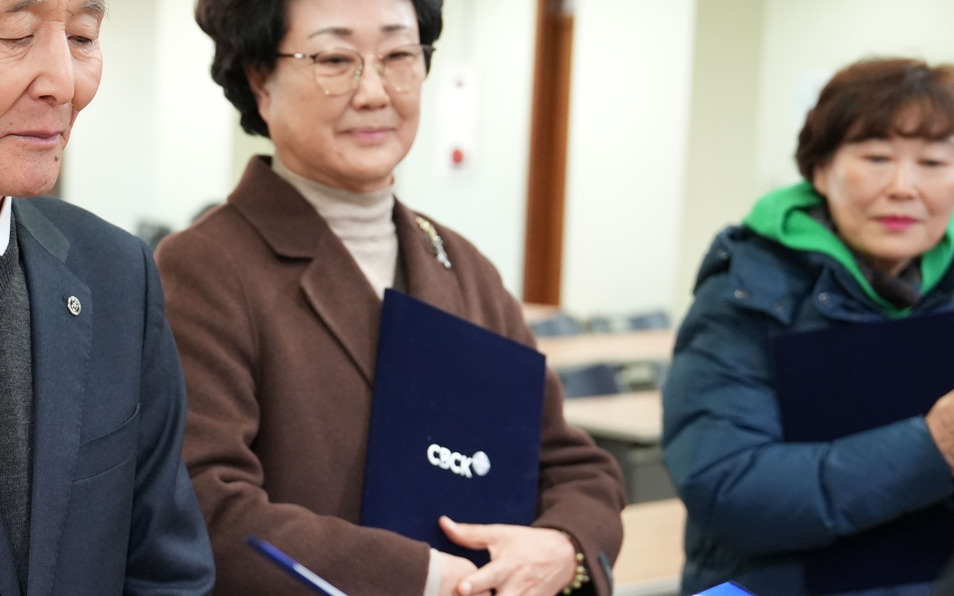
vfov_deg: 15.9
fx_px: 2132
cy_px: 372
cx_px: 123
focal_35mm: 82
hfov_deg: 24.6
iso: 3200
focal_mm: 42
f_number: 2.8
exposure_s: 1/250
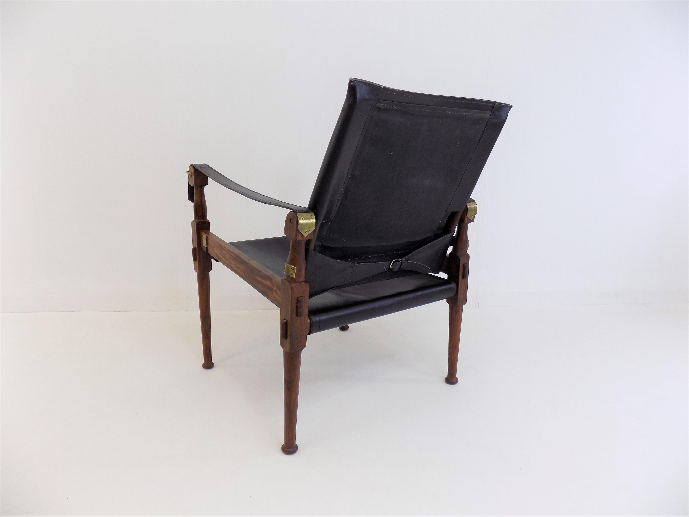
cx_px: 344
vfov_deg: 58.9
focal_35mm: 23
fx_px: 458
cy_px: 258
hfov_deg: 73.9
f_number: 3.1
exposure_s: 1/30
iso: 80
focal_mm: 4
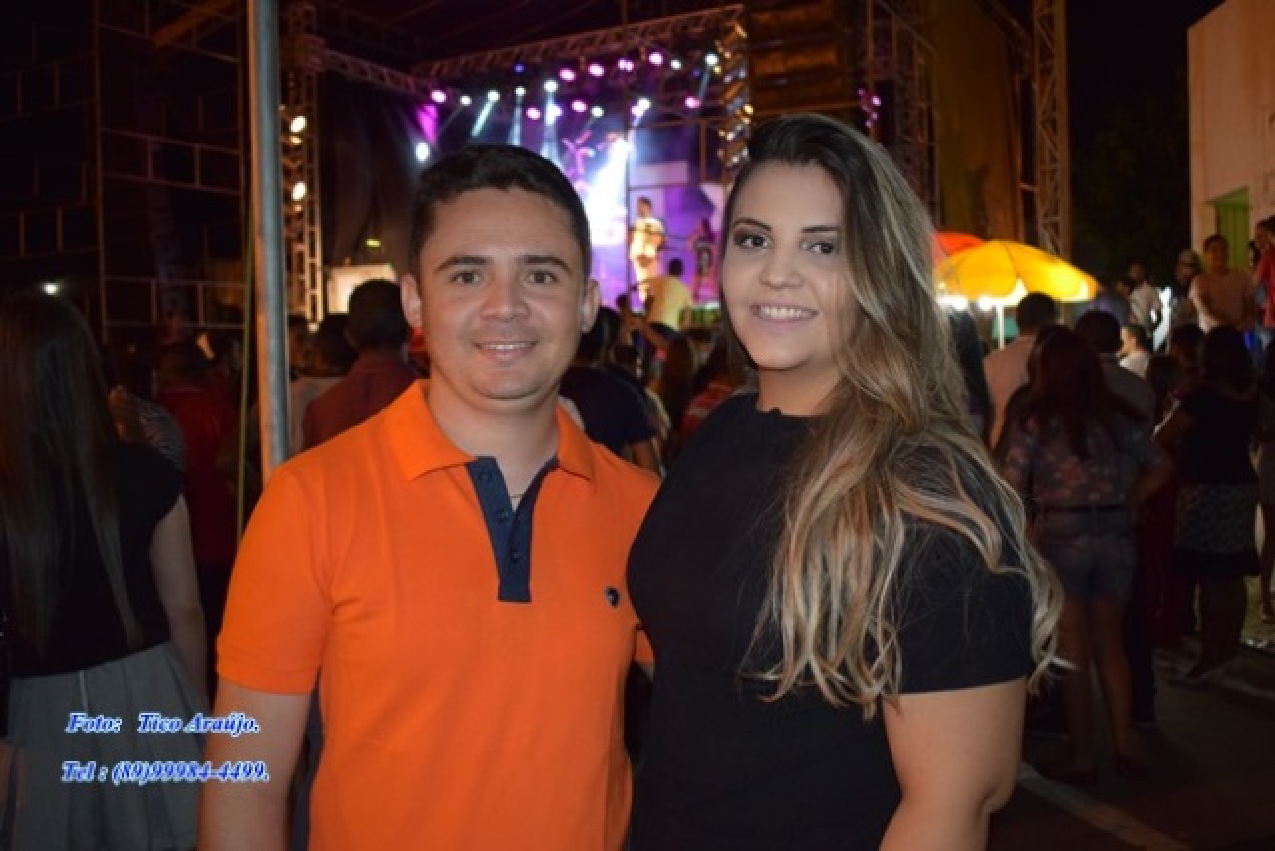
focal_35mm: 34
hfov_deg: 55.1
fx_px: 1222
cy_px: 426
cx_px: 638
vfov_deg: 38.4
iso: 2200
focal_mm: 23
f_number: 3.8
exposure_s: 1/60
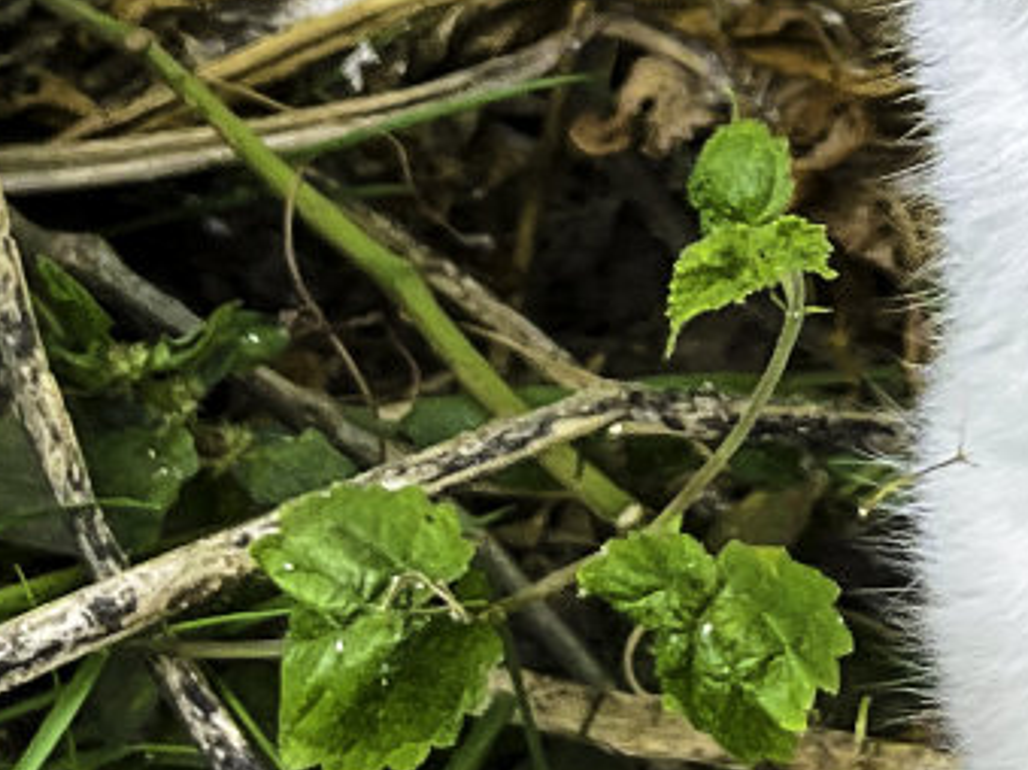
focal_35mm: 137
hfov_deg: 14.0
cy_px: -552
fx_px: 4067
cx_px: 1240
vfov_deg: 10.3
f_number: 1.8
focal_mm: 3
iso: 16
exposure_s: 1/140
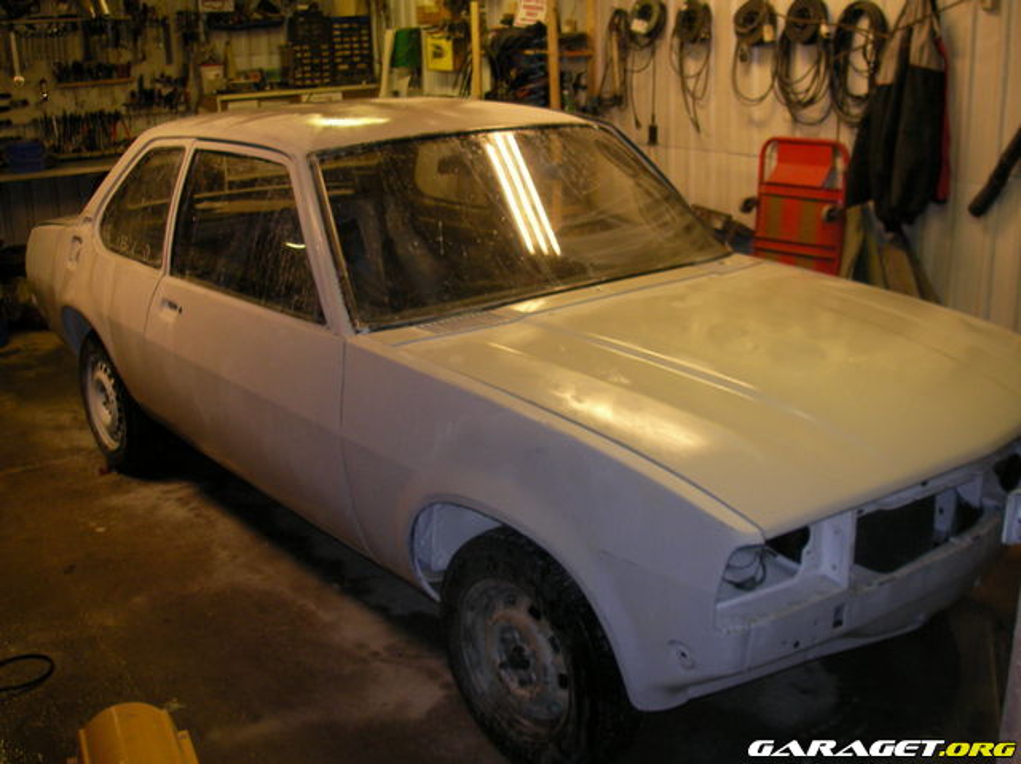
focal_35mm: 38
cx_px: 510
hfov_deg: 49.0
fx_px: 1120
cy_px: 382
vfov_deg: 37.7
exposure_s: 1/30
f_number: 3.3
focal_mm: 6.3
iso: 100
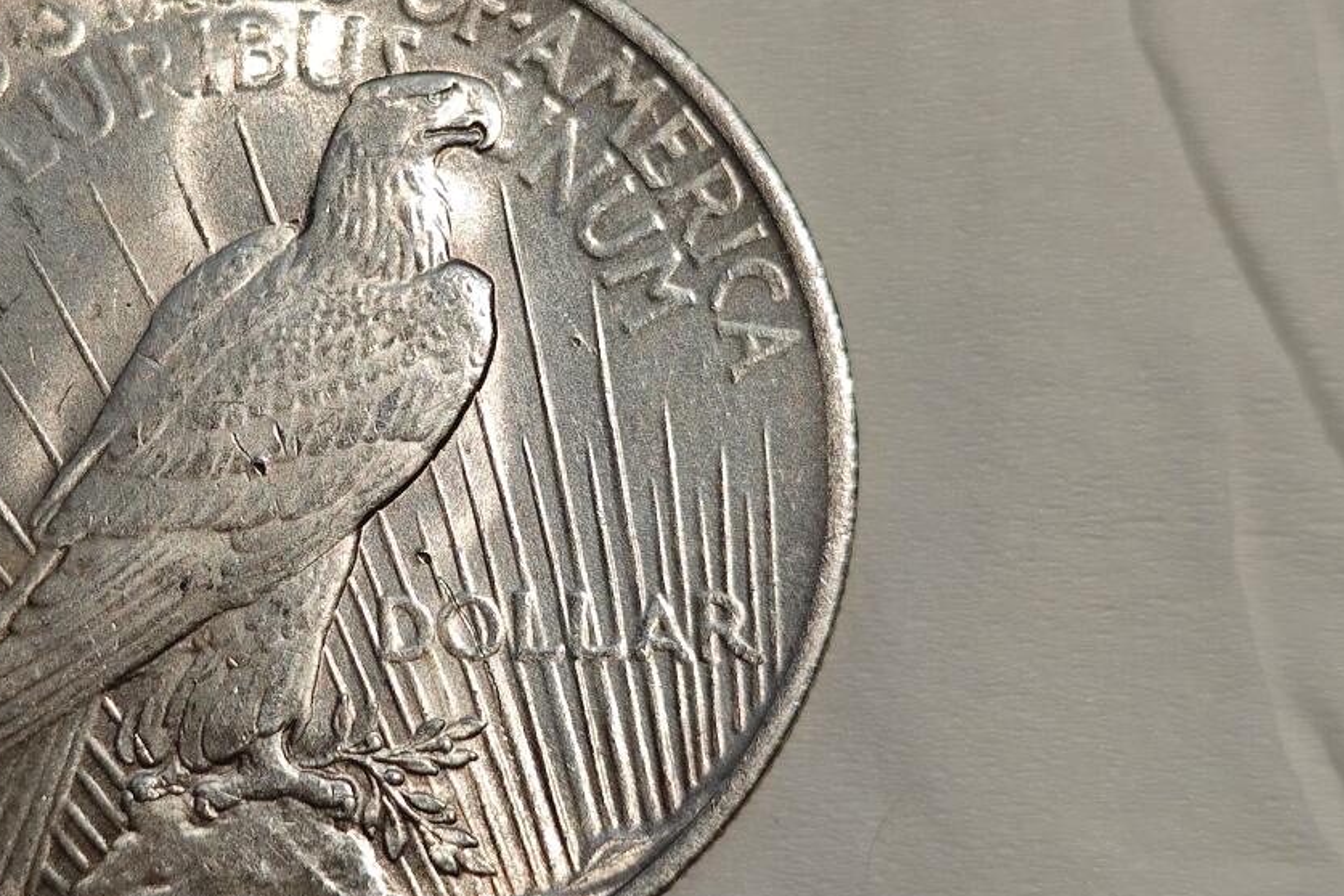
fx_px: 2986
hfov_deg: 25.0
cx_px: 303
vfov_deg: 17.1
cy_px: 427
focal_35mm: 80
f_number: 1.6
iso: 250
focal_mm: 6.55
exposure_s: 1/87.9
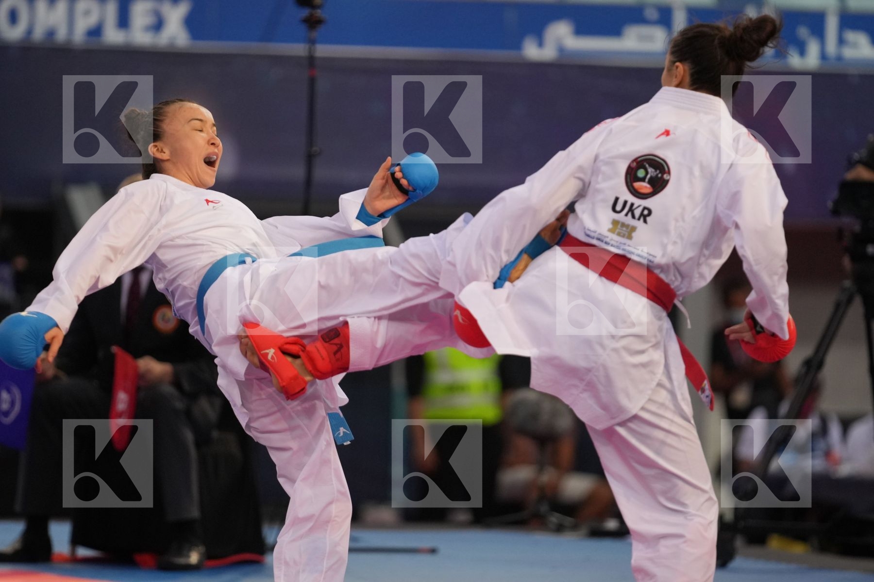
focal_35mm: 300
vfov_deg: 4.6
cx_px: 437
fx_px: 7283
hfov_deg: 6.9
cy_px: 291
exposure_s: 1/1000
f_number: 2.8
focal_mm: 200
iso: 1600
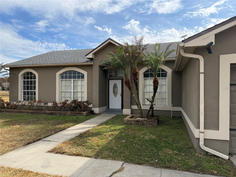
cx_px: 118
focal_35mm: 24
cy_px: 88
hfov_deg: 71.6
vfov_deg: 56.8
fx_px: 164
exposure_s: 1/5319
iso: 80
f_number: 1.78
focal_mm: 6.76
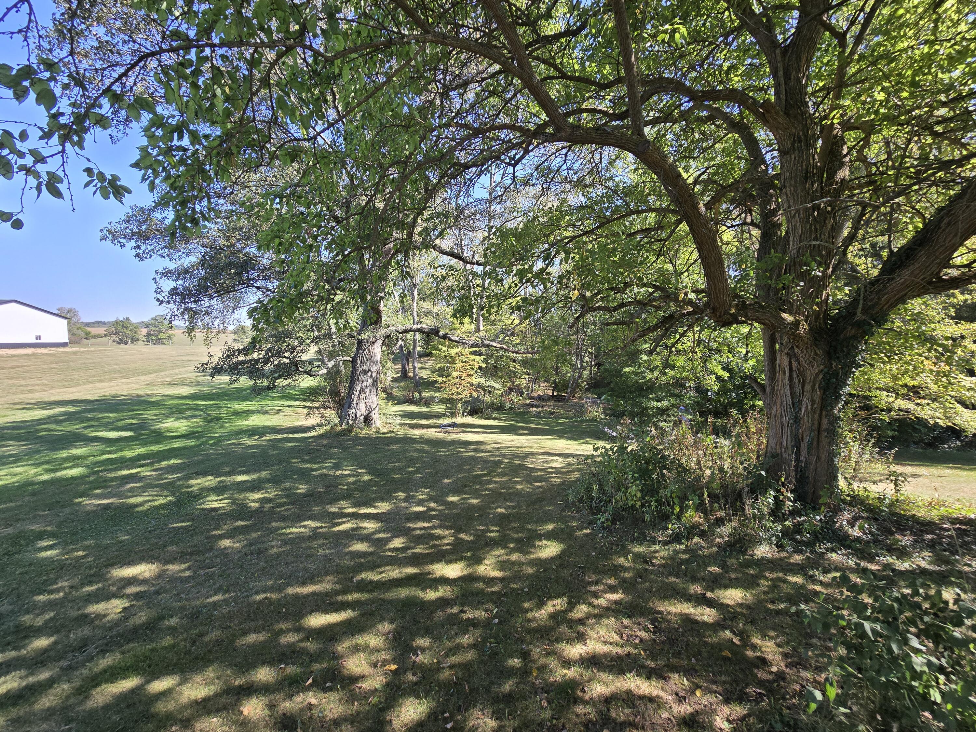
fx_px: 367
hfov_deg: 106.2
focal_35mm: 13
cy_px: 366
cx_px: 488
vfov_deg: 89.9
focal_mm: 2.2
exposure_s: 1/395
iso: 50
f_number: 2.2
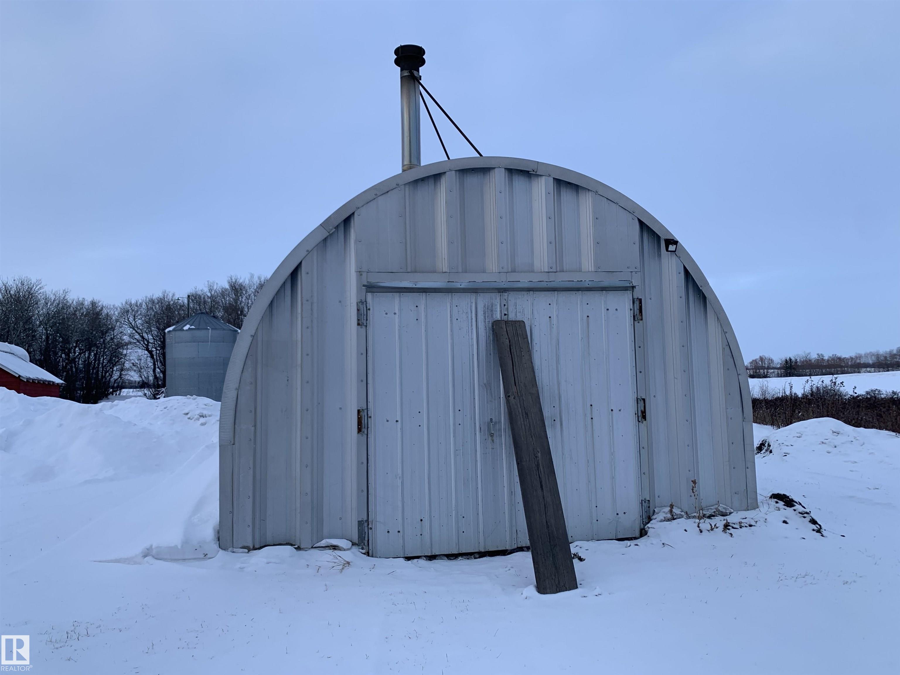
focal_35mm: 26
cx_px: 450
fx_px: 676
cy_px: 338
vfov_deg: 53.1
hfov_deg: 67.3
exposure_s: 1/570
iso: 25
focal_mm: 4.25
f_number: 1.8
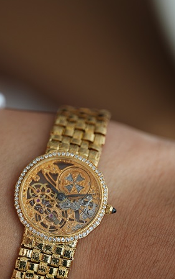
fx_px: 1273
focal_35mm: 167
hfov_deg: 7.9
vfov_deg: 12.5
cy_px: 204
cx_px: 63
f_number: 2.8
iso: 500
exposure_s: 1/250
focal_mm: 105
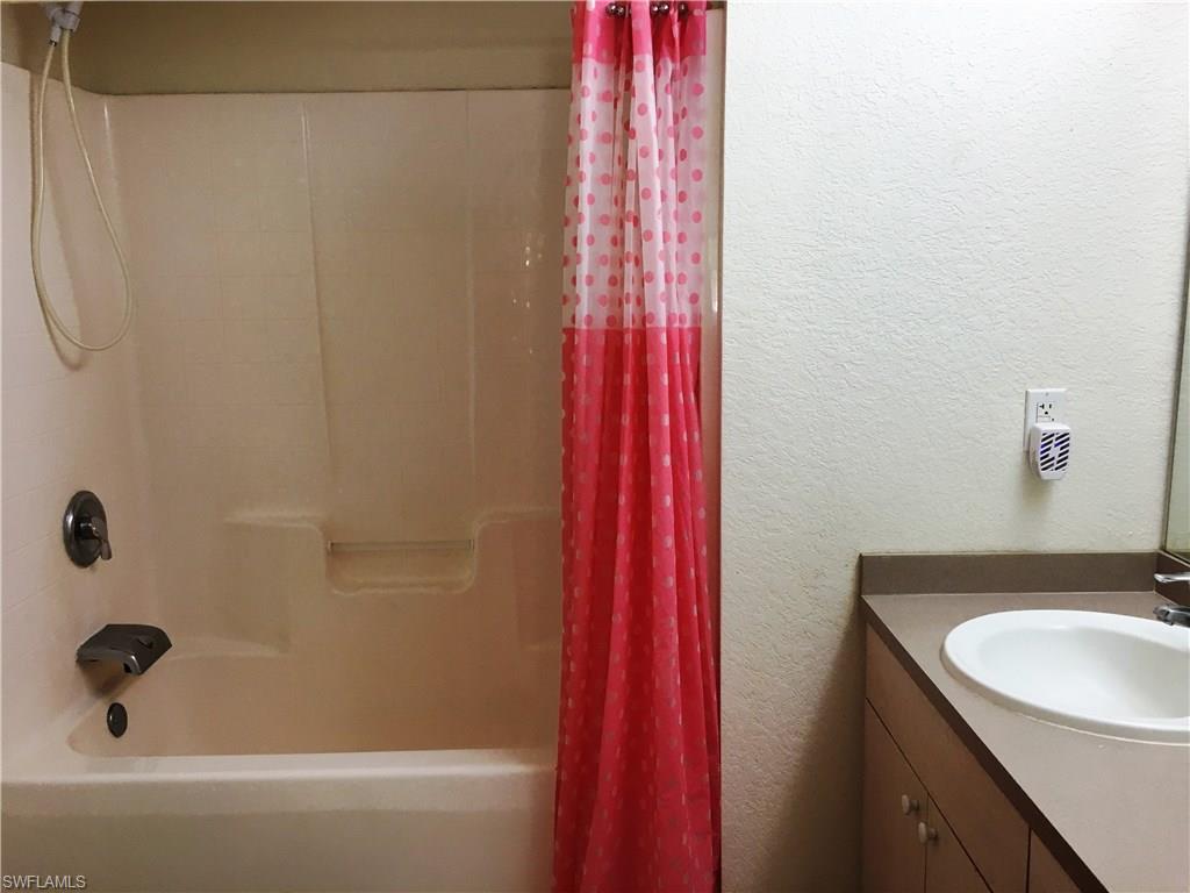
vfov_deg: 48.2
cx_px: 595
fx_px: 997
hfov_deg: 61.7
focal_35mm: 29
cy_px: 446
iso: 32
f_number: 2.2
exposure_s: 1/30
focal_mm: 4.15
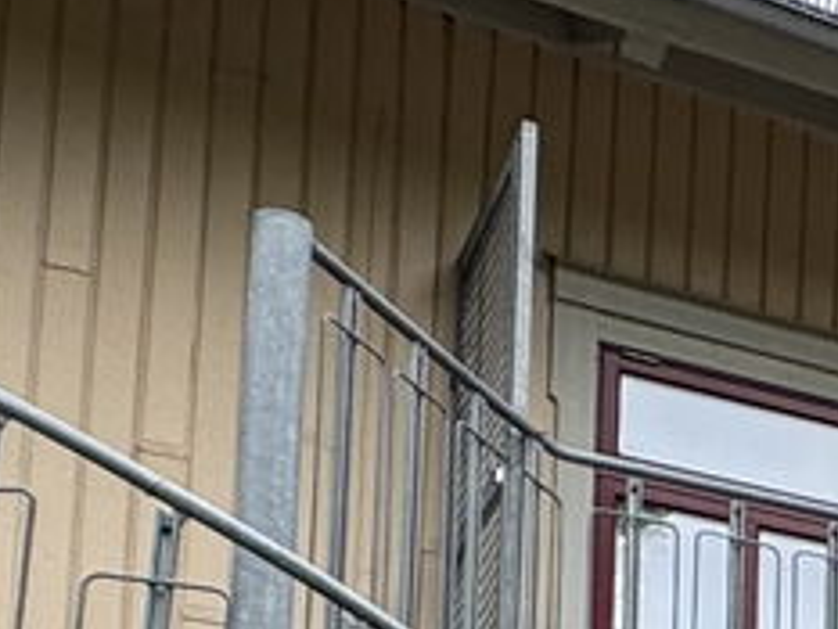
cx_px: 1766
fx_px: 2325
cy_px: 1150
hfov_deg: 15.5
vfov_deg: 13.7
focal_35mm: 96
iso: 40
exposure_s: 1/261
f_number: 2.2
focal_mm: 2.22
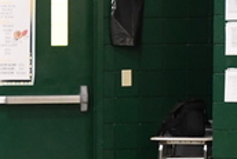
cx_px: -92
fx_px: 1878
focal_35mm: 285
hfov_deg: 7.1
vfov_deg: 4.8
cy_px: 226
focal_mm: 32
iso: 2000
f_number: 4
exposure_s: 1/40
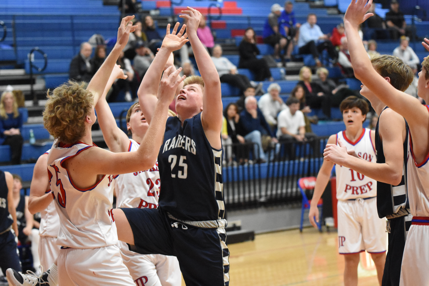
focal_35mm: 105
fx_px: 1251
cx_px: 214
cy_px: 143
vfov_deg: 13.0
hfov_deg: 19.5
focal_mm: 70
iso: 9000
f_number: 2.8
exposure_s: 1/1000
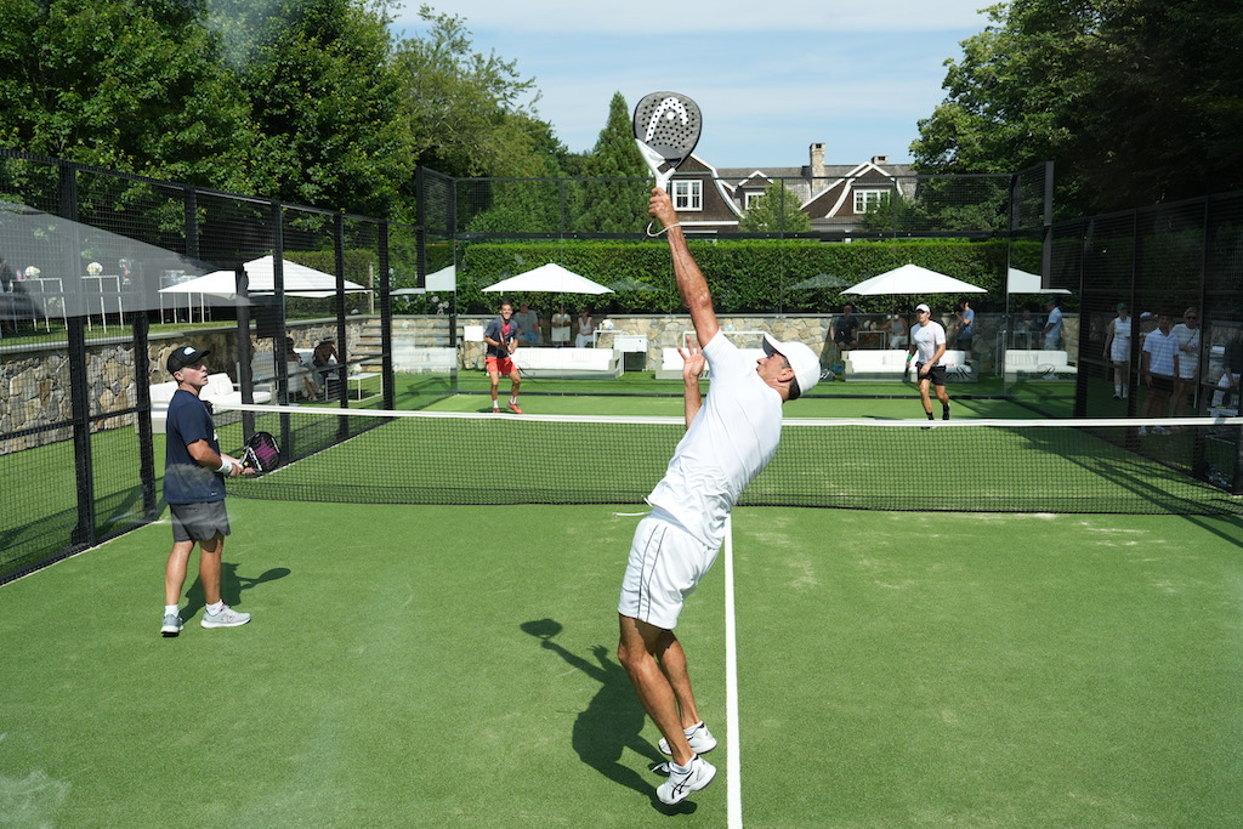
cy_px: 414
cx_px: 622
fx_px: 1070
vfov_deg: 42.3
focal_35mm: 31
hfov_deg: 60.3
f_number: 4.5
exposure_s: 1/3200
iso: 500
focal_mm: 31
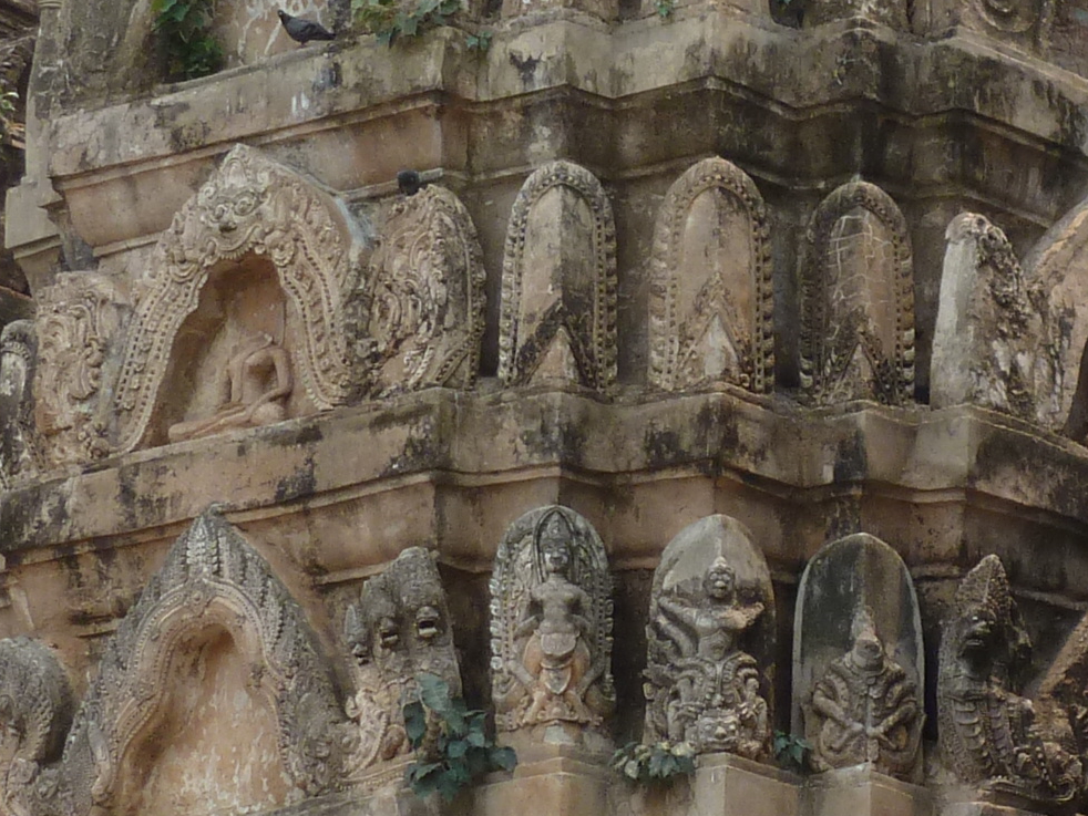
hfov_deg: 10.8
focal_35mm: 182
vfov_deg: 8.1
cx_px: 941
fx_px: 5722
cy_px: 110
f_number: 4.1
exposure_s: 1/320
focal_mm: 8.7
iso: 100
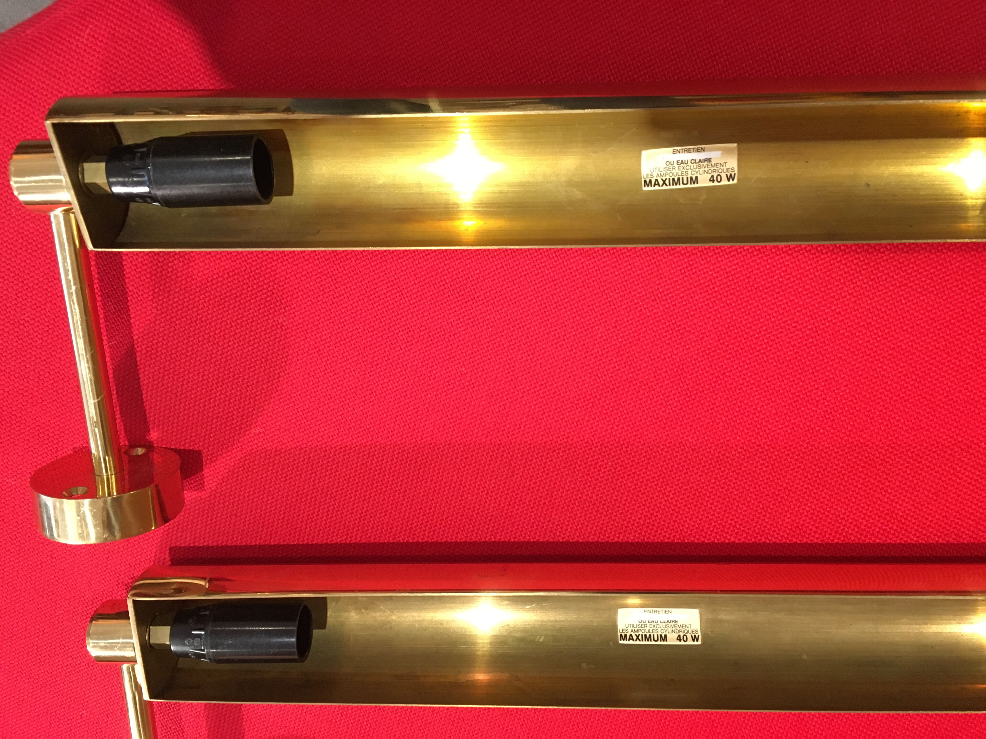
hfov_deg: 61.7
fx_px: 826
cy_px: 370
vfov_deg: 48.2
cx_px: 493
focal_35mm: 29
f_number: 2.2
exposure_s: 1/33
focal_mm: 4.15
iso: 200
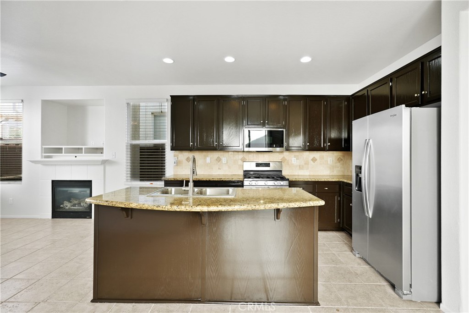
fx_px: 208
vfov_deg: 73.8
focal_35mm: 16
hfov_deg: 96.7
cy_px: 156
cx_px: 234
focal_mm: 16
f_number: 5
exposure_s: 1/15
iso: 320
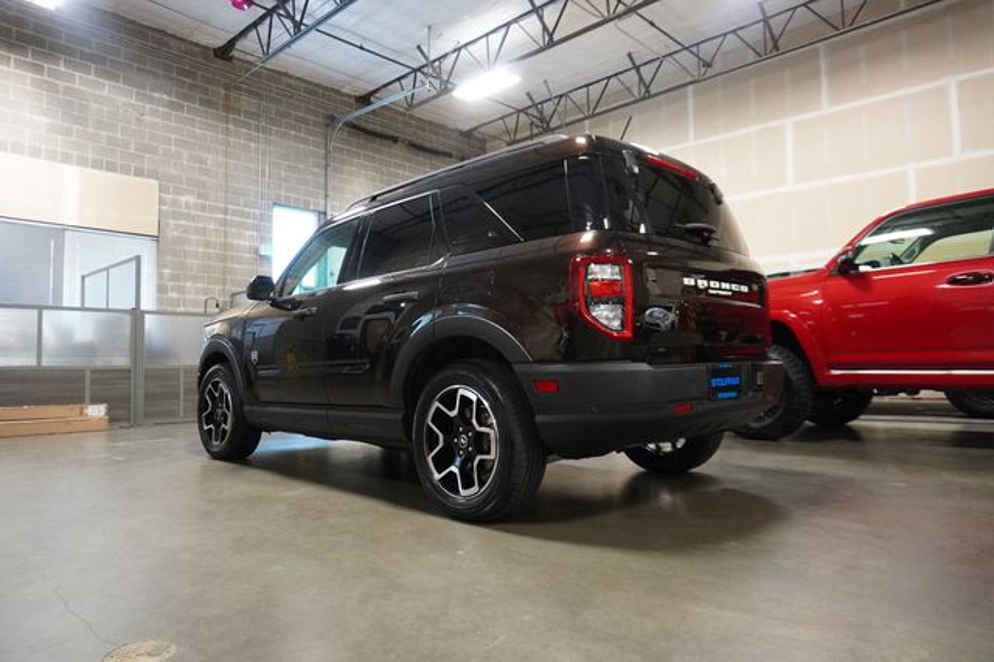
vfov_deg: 53.1
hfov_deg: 73.8
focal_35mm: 24
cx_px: 497
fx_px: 662
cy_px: 331
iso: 4000
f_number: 3.5
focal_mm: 16
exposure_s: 1/160
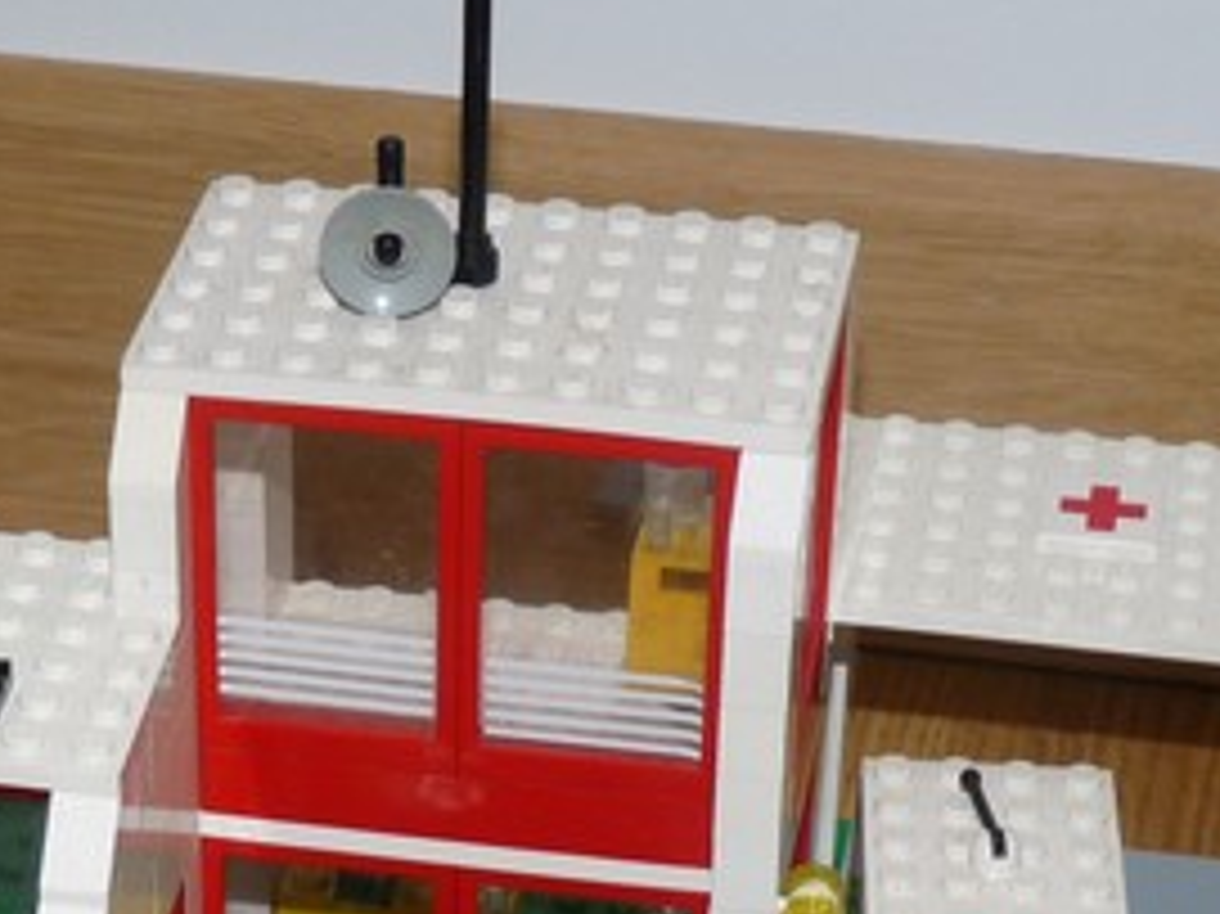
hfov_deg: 15.1
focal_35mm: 130
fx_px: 4580
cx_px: 405
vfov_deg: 11.1
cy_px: 1234
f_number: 3
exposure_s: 1/30
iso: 100
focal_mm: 7.8
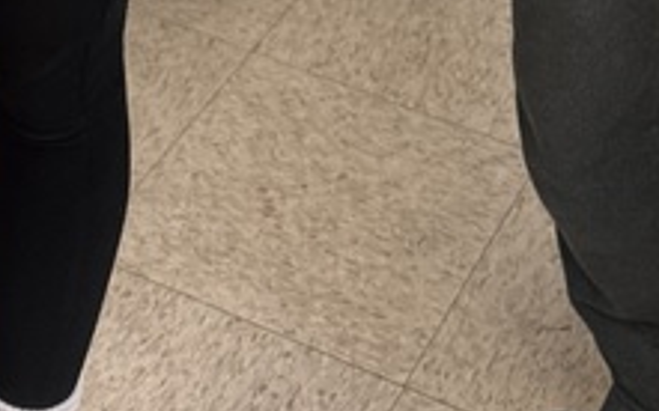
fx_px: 2119
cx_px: 307
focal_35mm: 118
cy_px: -911
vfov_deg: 8.7
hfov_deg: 17.7
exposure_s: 1/118
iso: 200
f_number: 1.78
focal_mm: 6.76
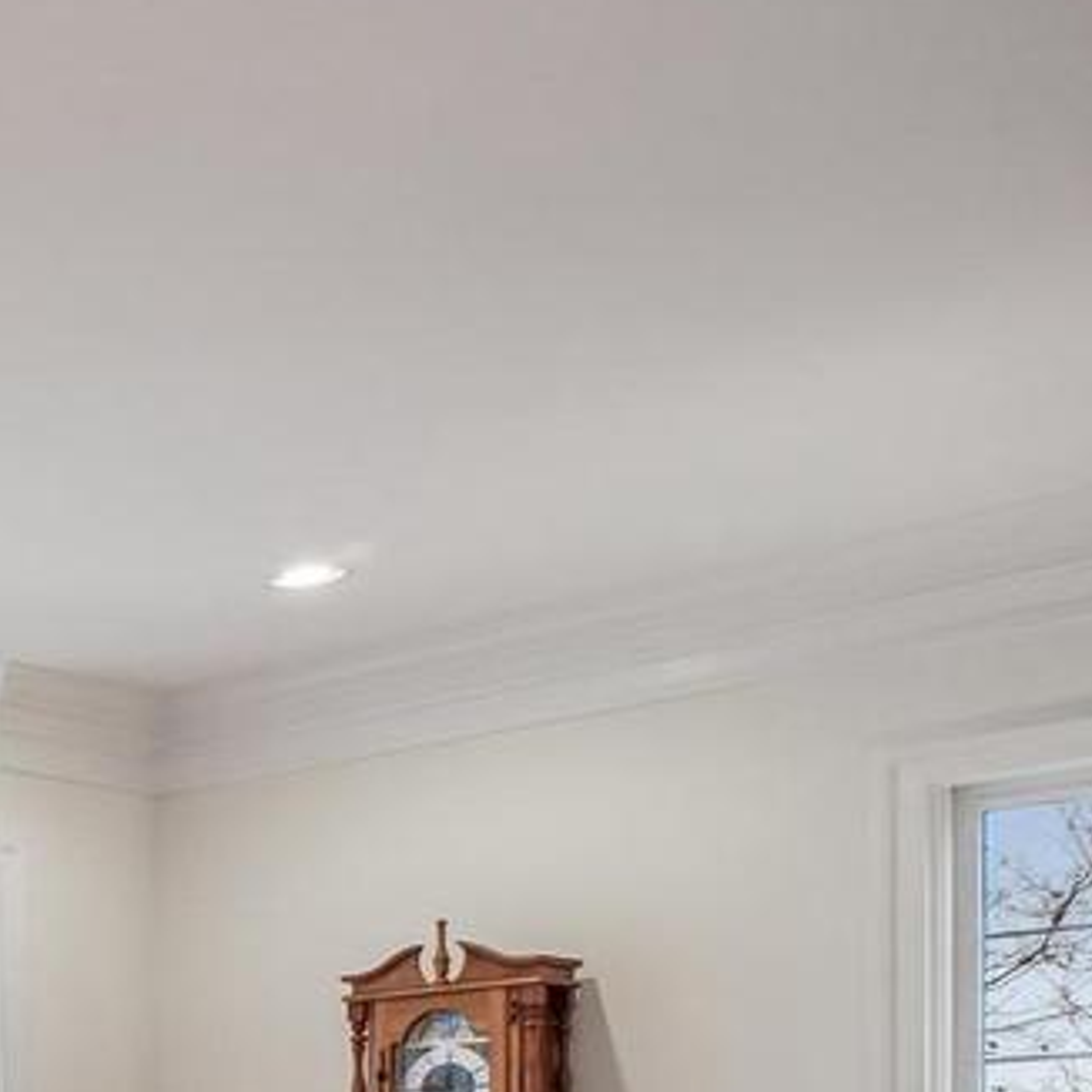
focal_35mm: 62
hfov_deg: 17.3
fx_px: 2208
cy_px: 1293
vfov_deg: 25.1
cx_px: -1239
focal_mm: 11
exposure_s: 1/15
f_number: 8
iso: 500
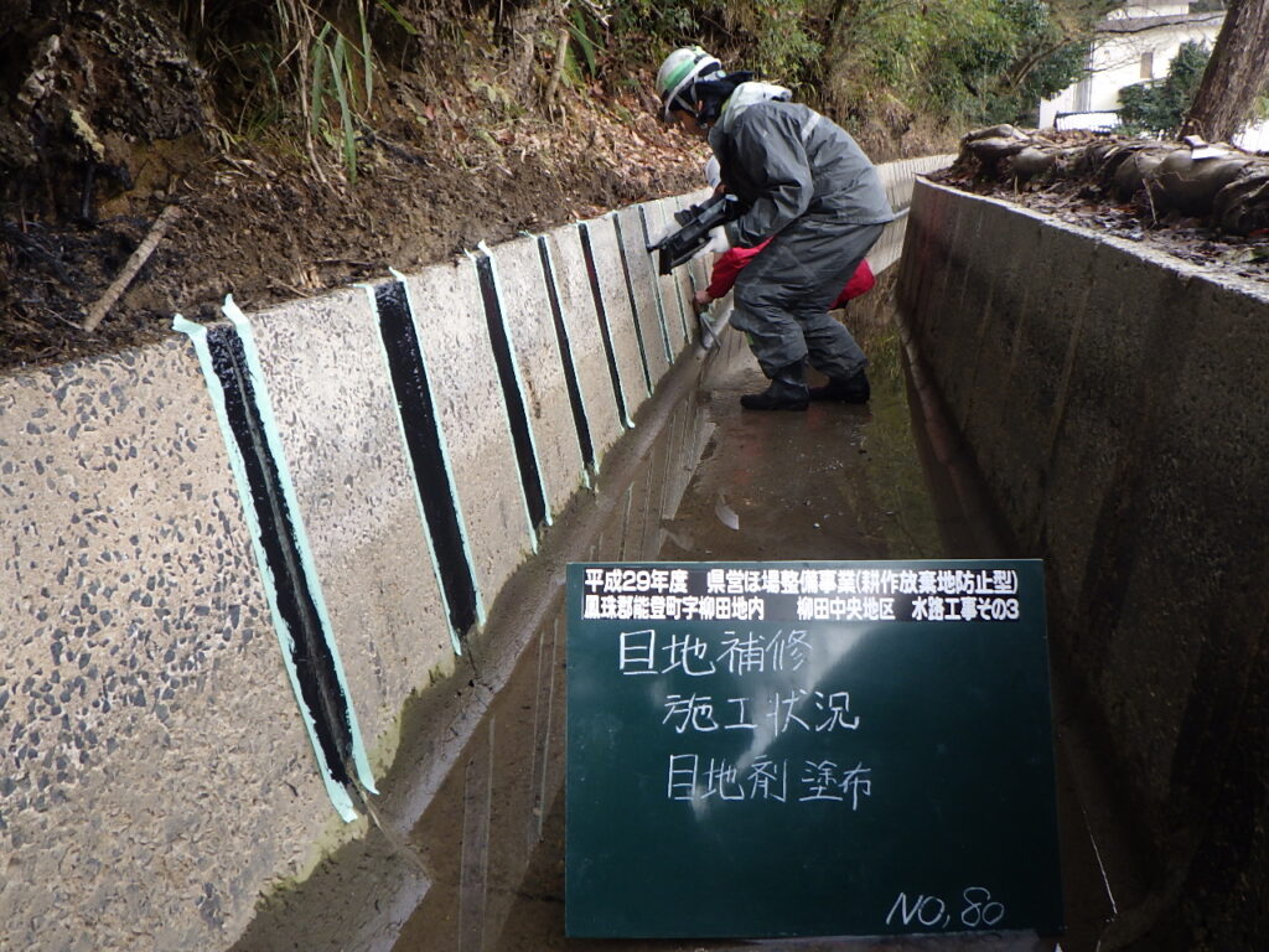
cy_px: 476
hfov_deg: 63.4
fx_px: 1026
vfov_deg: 49.7
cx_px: 634
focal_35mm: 28
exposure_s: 1/100
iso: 125
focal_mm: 5
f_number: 3.5
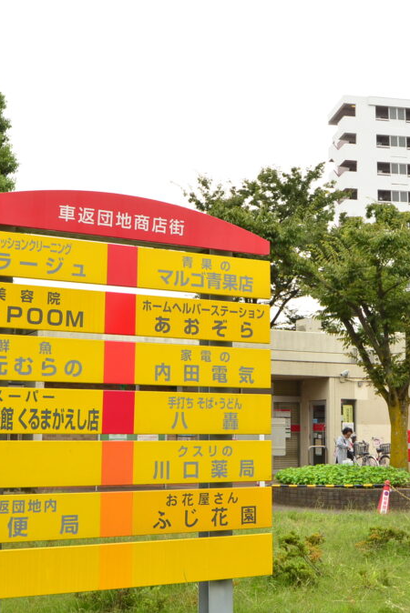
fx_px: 853
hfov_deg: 26.9
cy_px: 306
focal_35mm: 50
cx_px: 268
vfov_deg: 39.6
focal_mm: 22
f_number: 9
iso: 640
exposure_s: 1/320
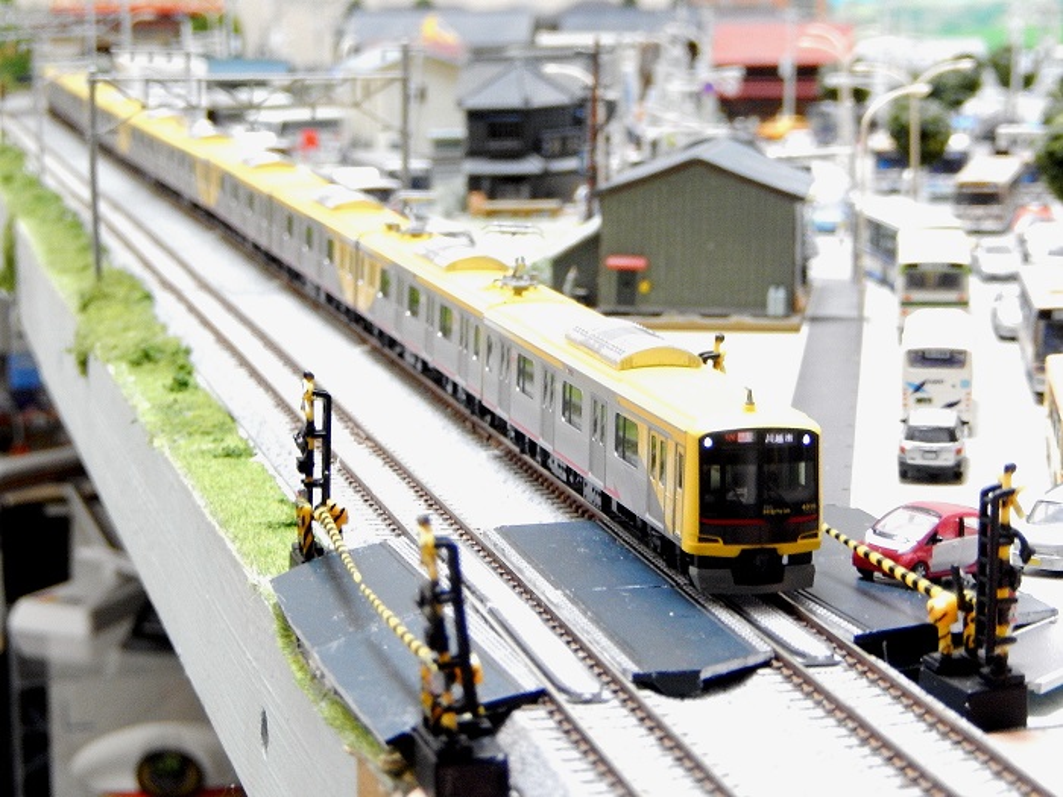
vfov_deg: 15.6
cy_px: 398
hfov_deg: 20.7
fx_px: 2917
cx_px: 532
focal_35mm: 95
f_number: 5.2
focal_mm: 17
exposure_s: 1/4
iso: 800
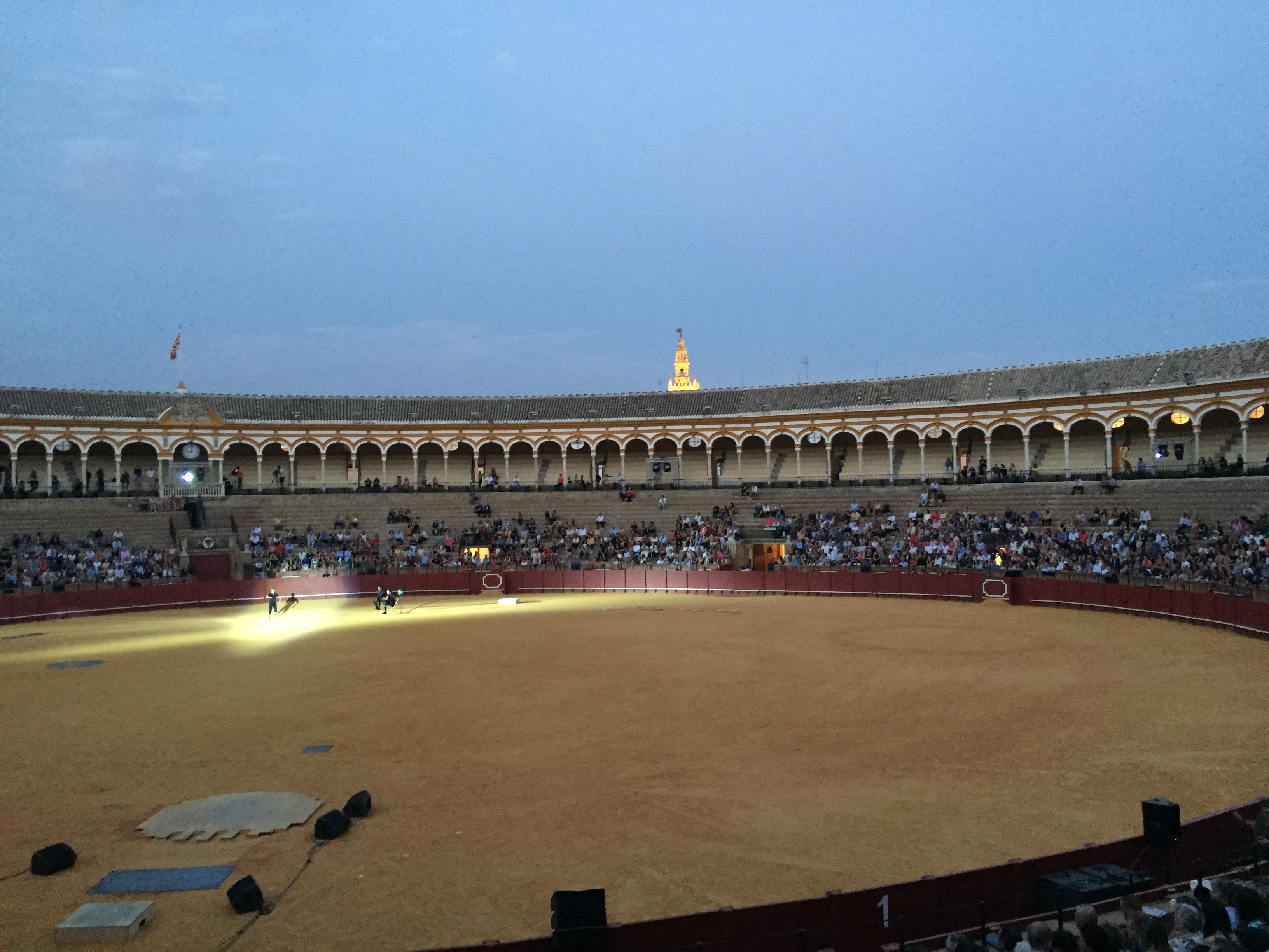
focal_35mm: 29
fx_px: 1063
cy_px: 476
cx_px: 634
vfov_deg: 48.2
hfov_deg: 61.7
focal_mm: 4.15
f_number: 2.2
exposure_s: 1/17
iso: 500
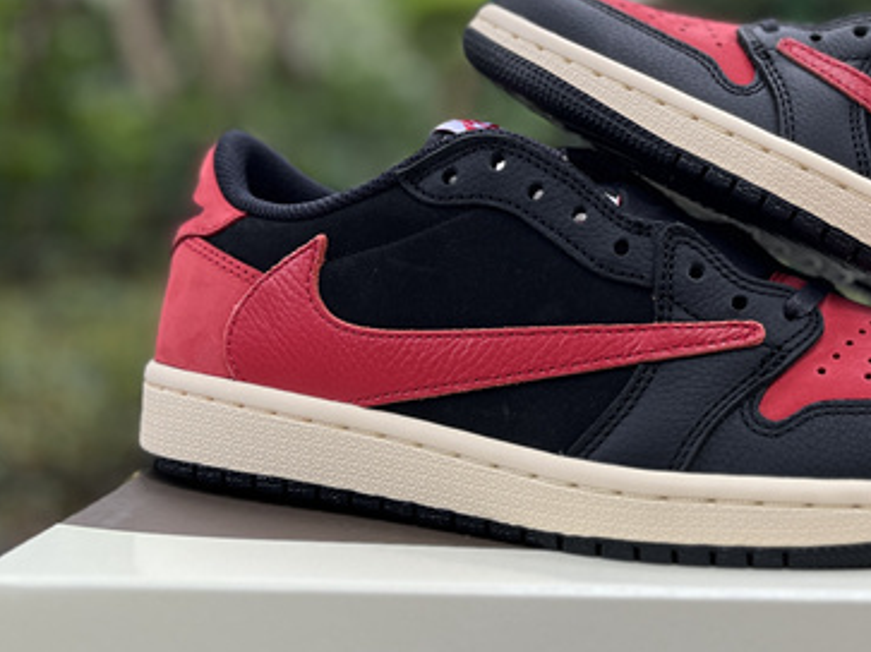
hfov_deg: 34.7
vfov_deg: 26.9
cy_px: 119
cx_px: 729
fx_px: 1333
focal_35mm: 53
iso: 32
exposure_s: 1/143
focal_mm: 5.1
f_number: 1.6
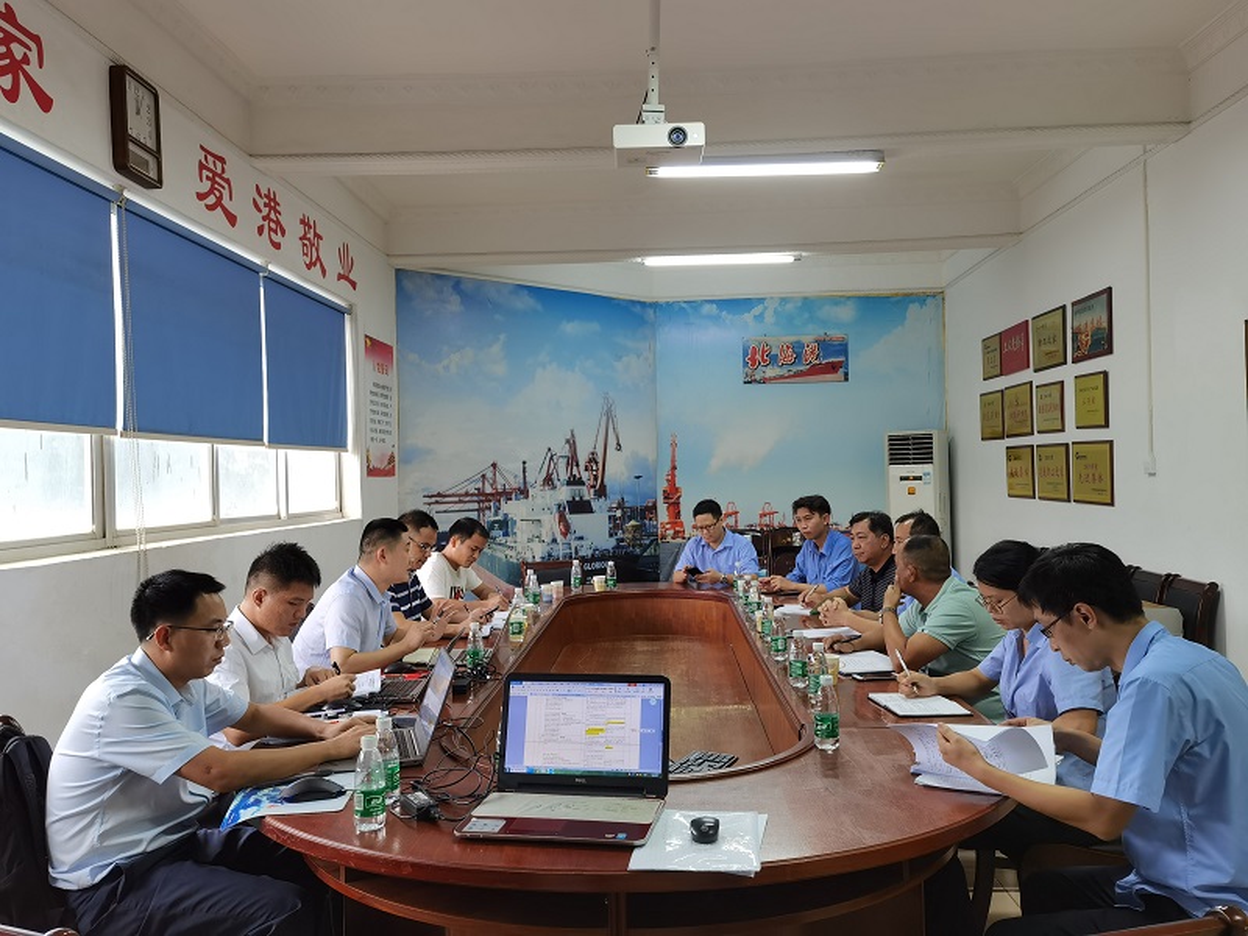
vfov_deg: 48.2
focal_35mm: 29
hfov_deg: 61.7
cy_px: 468
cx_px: 624
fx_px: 1046
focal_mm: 6.71
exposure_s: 1/100
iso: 160
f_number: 1.9
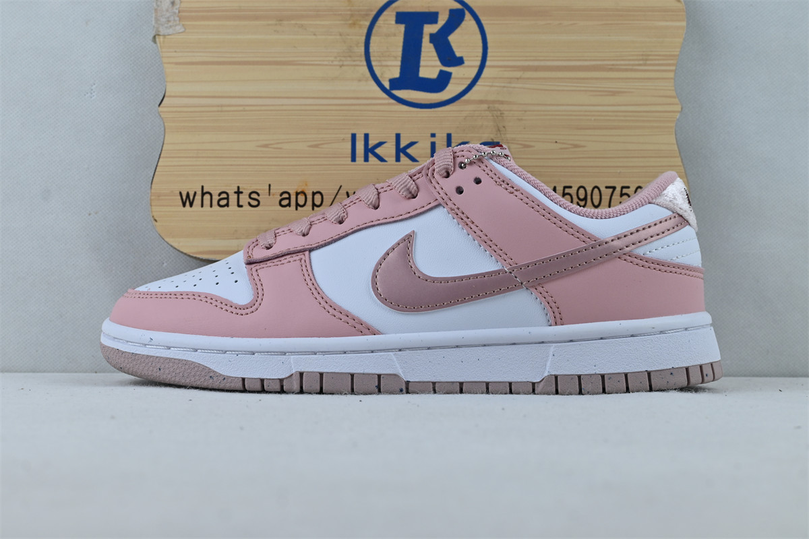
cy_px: 270
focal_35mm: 50
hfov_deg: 40.0
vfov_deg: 27.3
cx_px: 404
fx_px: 1112
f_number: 7.1
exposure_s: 1/50
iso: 100
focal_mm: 33
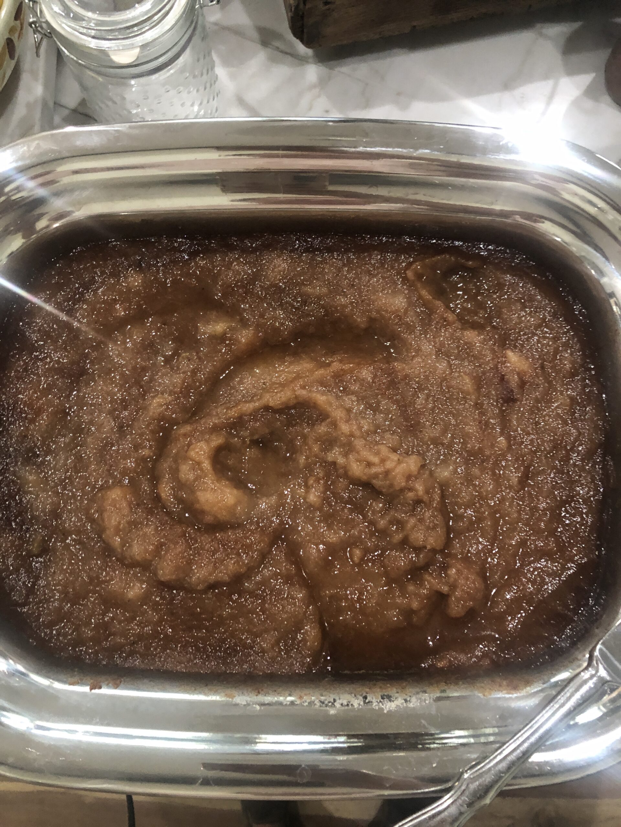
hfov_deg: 49.7
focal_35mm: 28
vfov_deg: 63.4
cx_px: 310
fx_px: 670
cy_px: 414
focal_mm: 3.99
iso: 100
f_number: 1.8
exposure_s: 1/7
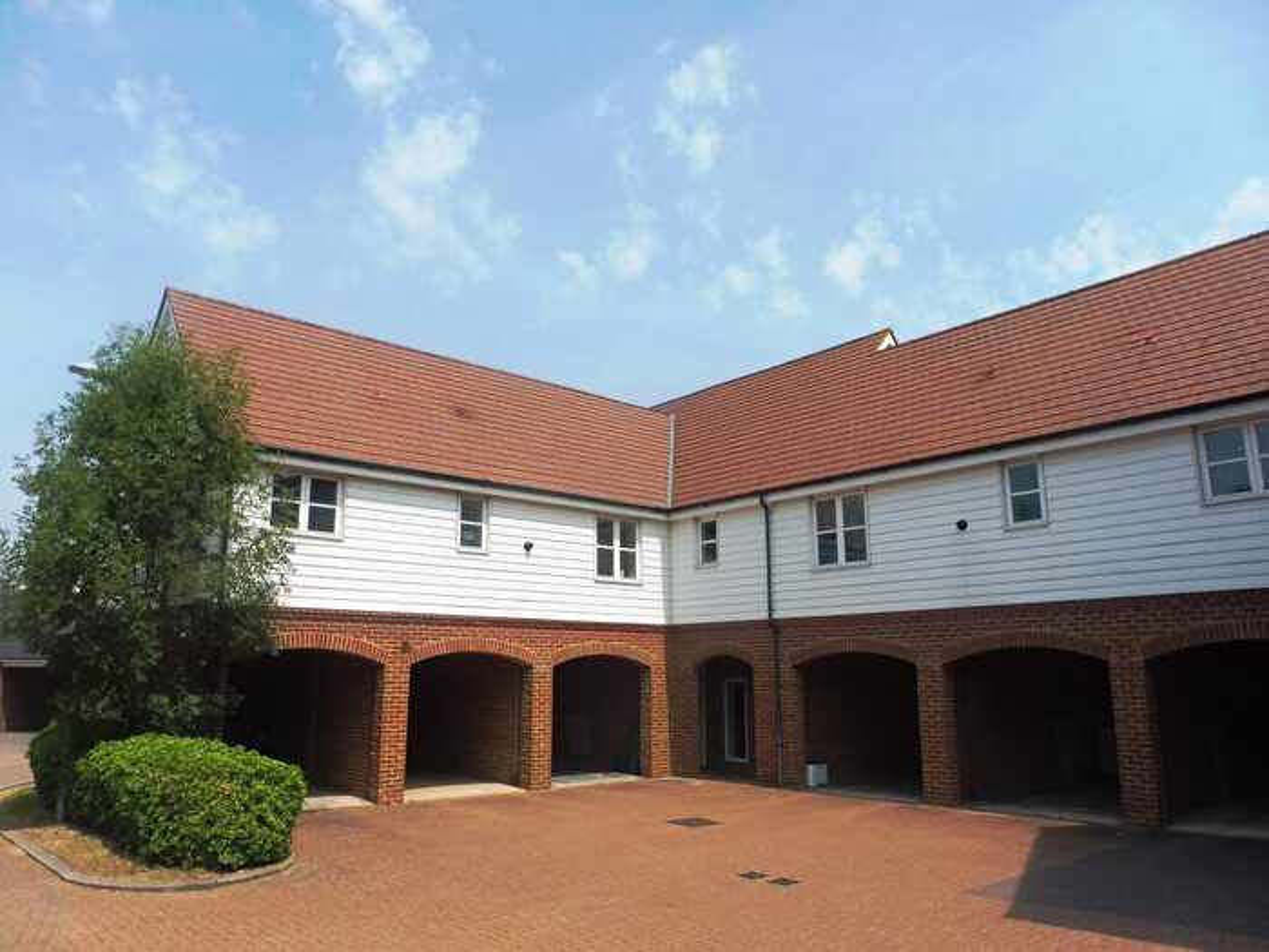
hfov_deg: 71.6
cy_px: 476
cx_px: 634
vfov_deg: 56.8
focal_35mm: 24
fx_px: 880
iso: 100
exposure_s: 1/1000
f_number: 4
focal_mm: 4.3
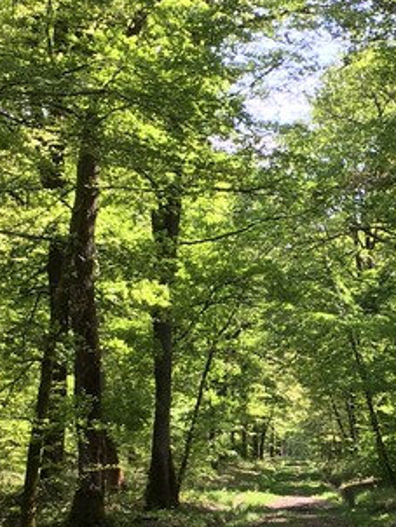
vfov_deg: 20.2
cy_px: 435
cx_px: 382
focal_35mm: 96
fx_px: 1462
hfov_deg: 15.2
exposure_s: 1/157
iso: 25
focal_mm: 4.15
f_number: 2.2
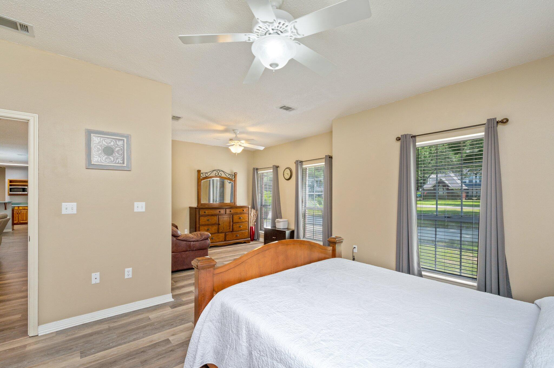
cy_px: 184
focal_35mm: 16
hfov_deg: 98.6
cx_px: 277
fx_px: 238
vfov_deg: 75.4
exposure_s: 1/30
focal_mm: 15.5
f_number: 9
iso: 500
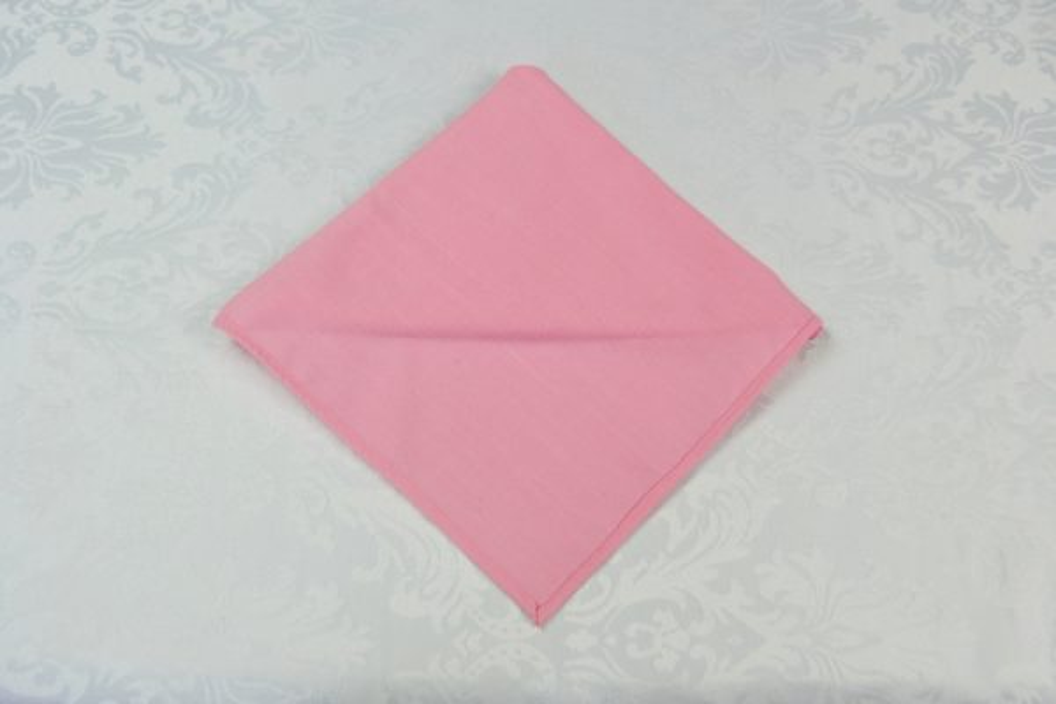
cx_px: 528
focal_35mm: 33
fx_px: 968
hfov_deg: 57.2
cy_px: 352
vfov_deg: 40.0
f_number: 5.6
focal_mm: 22
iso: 280
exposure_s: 1/125
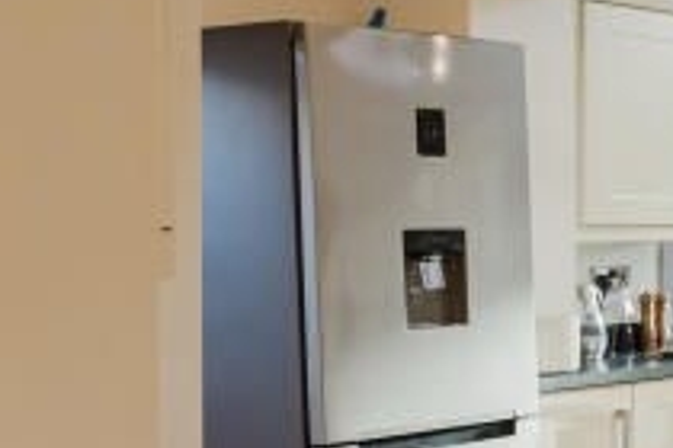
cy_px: 224
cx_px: 1535
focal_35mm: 78
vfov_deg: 17.5
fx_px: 1458
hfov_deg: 15.9
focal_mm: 16
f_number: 8
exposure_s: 1/13
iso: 160
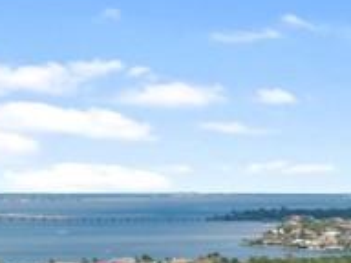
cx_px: 706
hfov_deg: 13.2
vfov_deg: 10.4
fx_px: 1298
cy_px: 564
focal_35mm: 128
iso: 100
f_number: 1.8
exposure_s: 1/500
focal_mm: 8.67
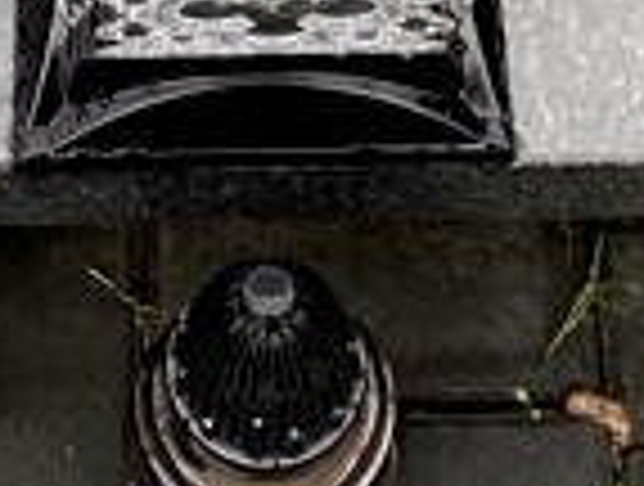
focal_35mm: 145
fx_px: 2704
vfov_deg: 9.0
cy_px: -760
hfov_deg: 13.6
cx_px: 225
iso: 125
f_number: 1.8
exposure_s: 1/121
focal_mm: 4.25
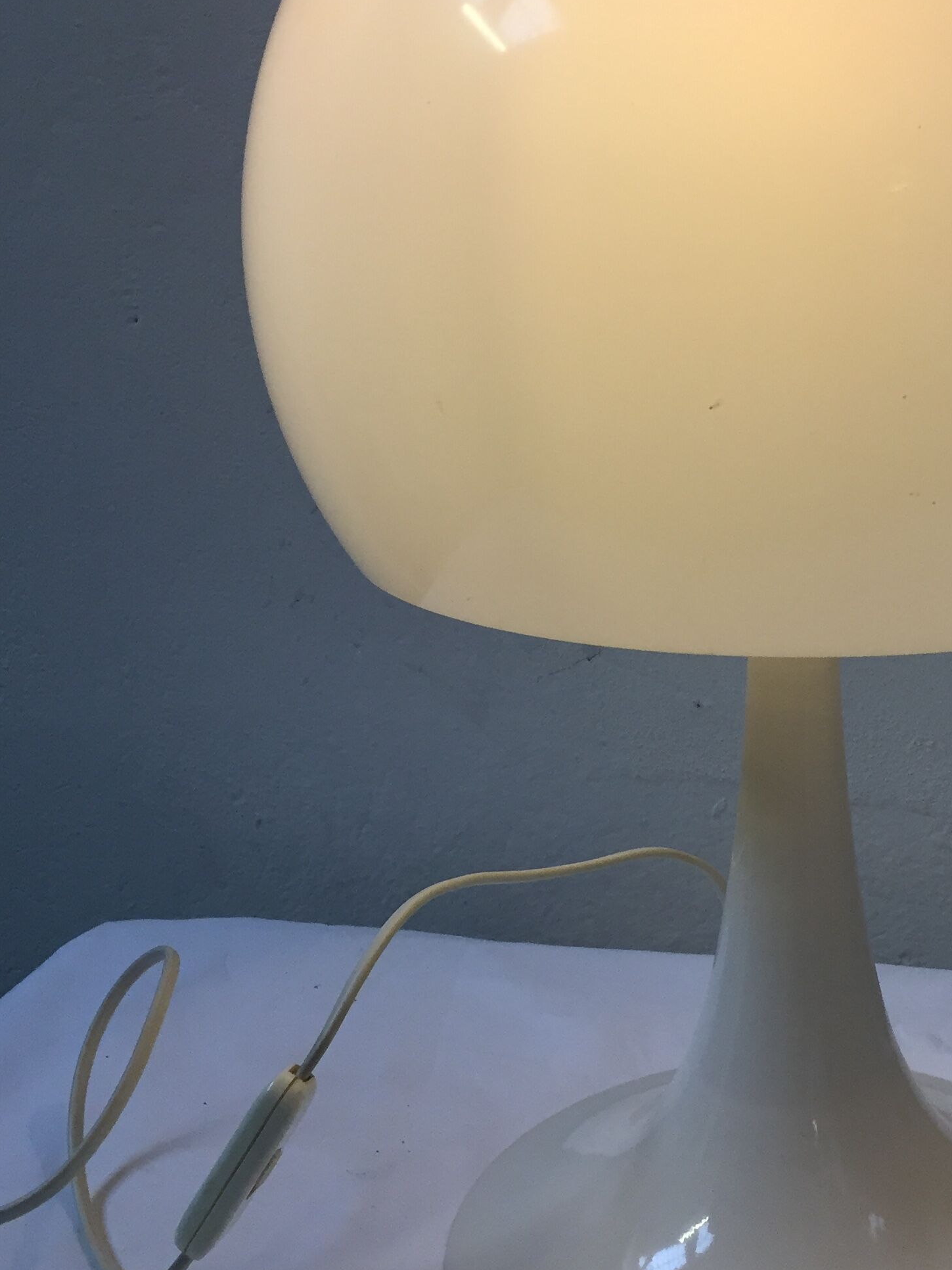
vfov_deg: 38.9
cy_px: 561
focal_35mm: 49
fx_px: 1797
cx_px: 719
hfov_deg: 29.2
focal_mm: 4.15
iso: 40
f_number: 2.2
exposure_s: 1/33
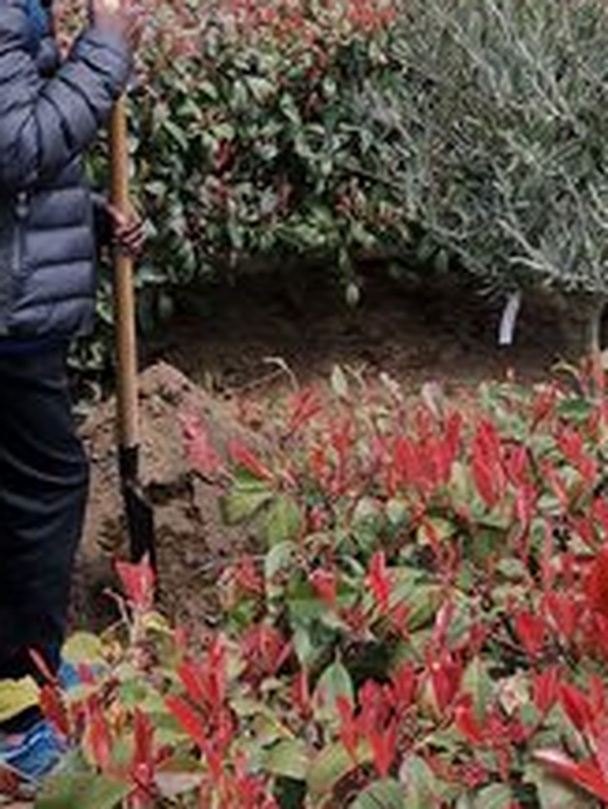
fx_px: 1357
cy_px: 112
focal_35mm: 58
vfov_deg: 31.9
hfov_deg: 24.7
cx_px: 511
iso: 50
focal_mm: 4.75
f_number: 1.8
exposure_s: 1/1091
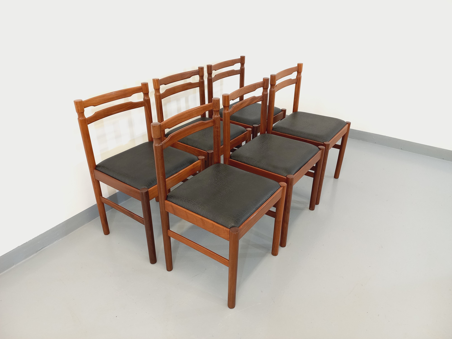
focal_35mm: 25
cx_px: 226
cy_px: 170
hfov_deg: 69.4
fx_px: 326
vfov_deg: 54.9
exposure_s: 1/49
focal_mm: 4.65
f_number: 1.8
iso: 250
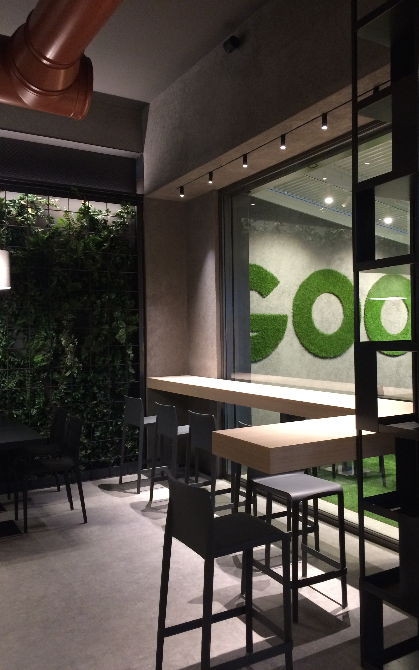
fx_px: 566
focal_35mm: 31
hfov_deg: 40.5
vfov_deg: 61.2
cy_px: 333
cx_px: 244
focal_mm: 4.15
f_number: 2.2
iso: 250
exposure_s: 1/33
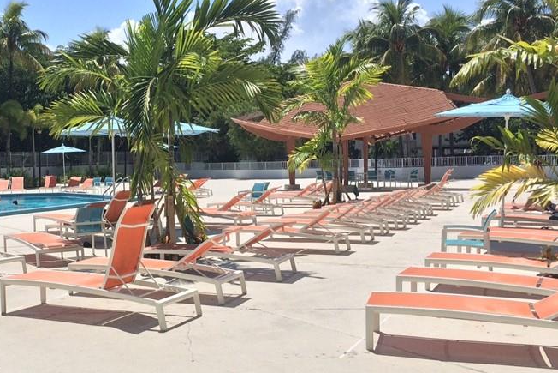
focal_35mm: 49
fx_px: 760
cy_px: 202
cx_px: 131
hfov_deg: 39.1
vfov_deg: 27.5
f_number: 2.2
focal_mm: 4.12
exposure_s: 1/4115
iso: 32
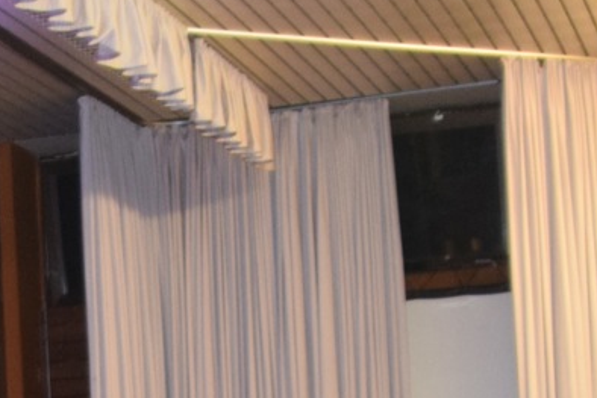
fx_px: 2273
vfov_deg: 9.4
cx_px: -217
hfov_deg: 14.3
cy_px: 807
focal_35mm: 137
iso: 1400
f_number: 3.5
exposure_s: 1/60
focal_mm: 18
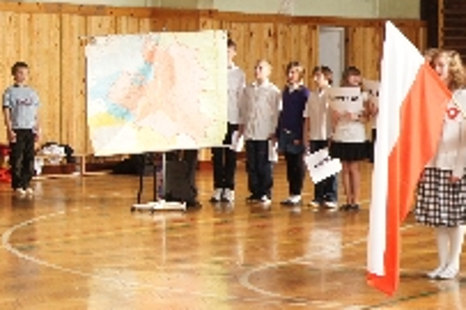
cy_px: 180
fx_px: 1720
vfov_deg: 10.3
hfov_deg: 14.6
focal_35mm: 133
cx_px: 654
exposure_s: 1/160
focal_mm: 30
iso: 200
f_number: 6.3
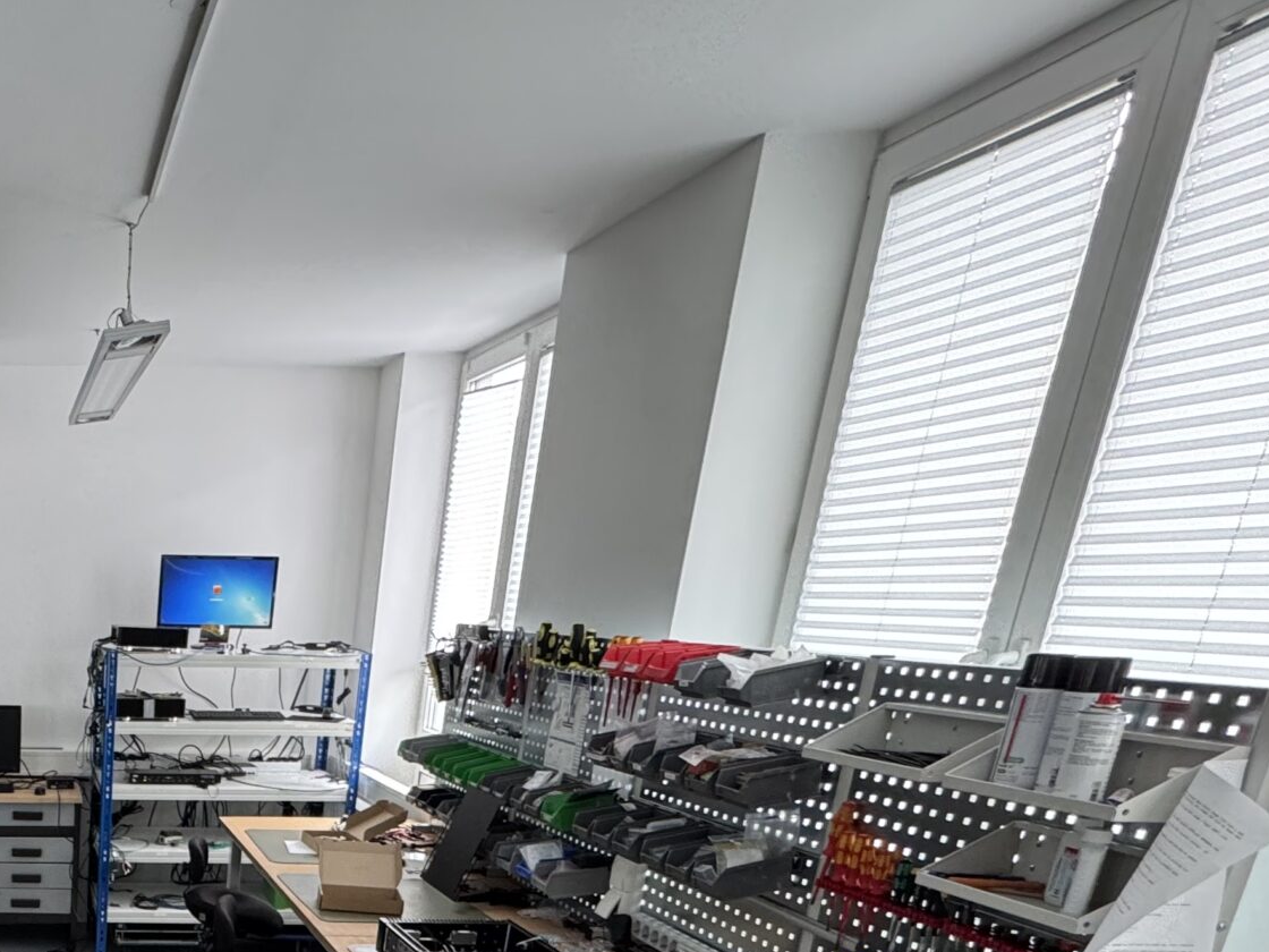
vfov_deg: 38.2
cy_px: 996
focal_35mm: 32
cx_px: -5
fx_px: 1173
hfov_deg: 47.1
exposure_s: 1/99
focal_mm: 2.22
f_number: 2.2
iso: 250
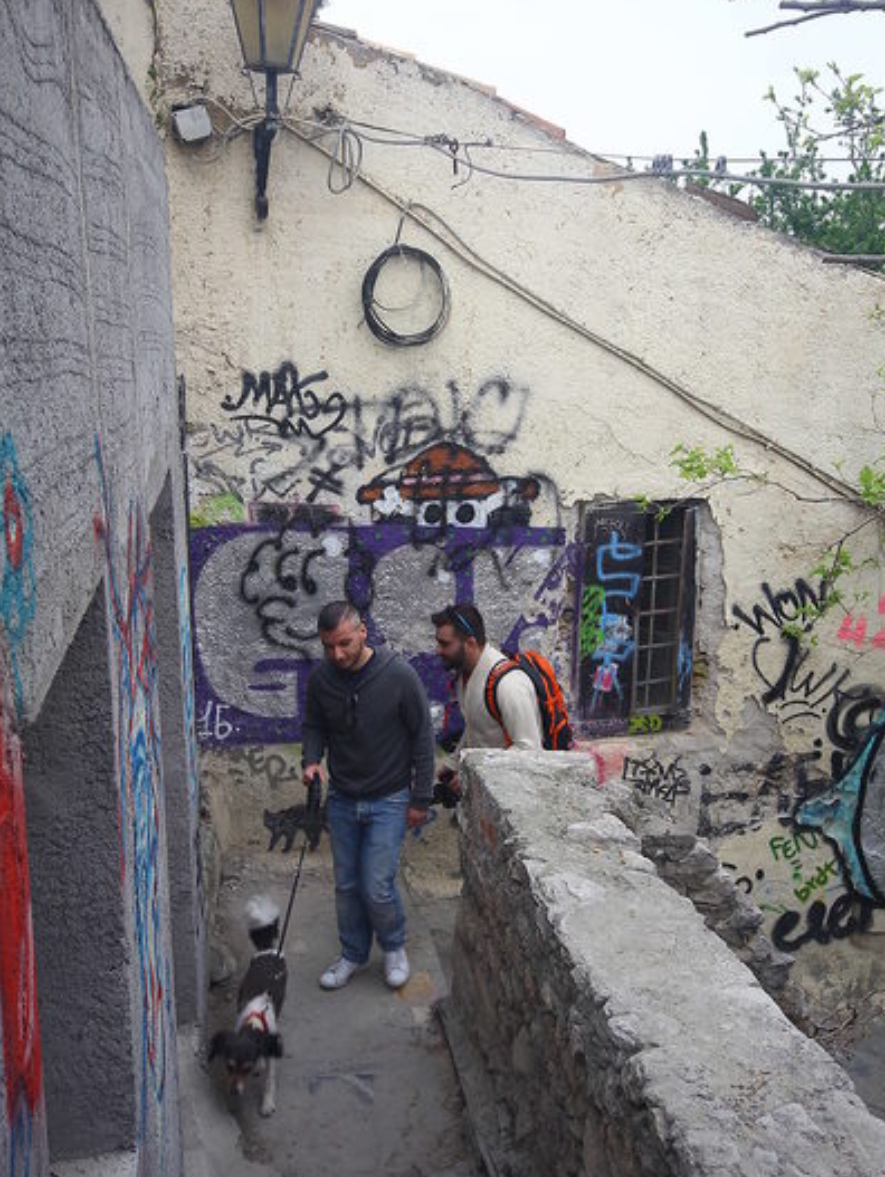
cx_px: 445
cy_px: 532
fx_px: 1192
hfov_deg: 40.7
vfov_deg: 52.5
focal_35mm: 35
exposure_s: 1/60
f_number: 8
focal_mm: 20
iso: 100
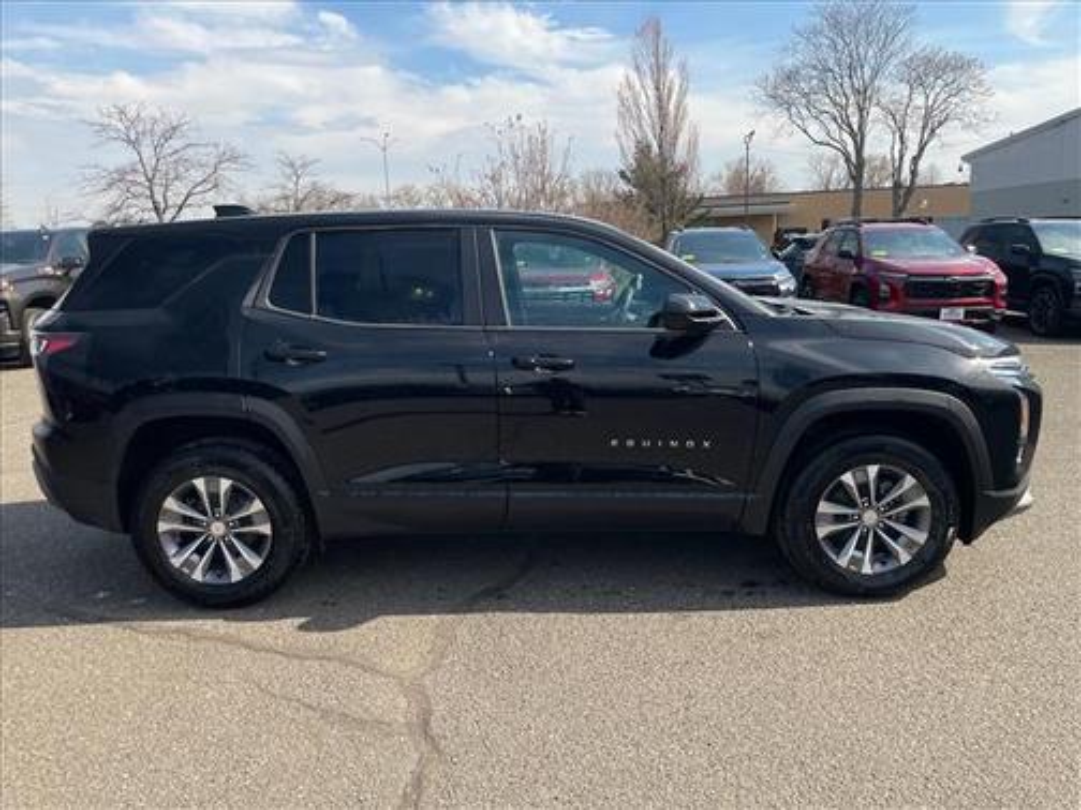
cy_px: 405
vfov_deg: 53.1
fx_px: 812
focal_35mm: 26
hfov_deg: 67.3
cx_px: 540
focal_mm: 4.2
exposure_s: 1/1642
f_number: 1.6
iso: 32
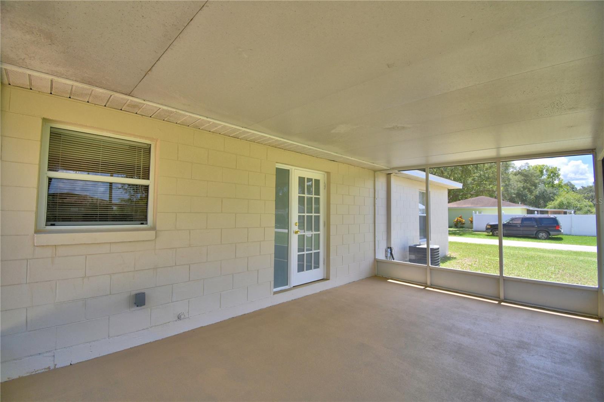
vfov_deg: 77.3
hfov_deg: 100.4
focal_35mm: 15
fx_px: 252
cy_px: 201
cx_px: 302
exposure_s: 1/500
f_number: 4.5
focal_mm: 10
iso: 180
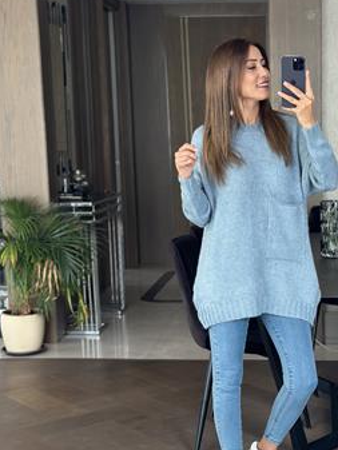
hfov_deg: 20.3
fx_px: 937
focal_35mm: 72
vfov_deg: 27.0
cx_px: 251
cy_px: 276
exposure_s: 1/96
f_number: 1.78
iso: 125
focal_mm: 6.86
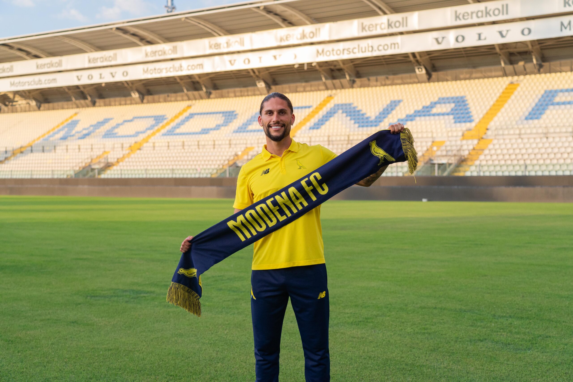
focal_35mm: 52
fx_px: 828
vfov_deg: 26.0
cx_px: 286
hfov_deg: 38.2
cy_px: 191
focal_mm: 52
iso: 1250
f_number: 4
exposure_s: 1/1000
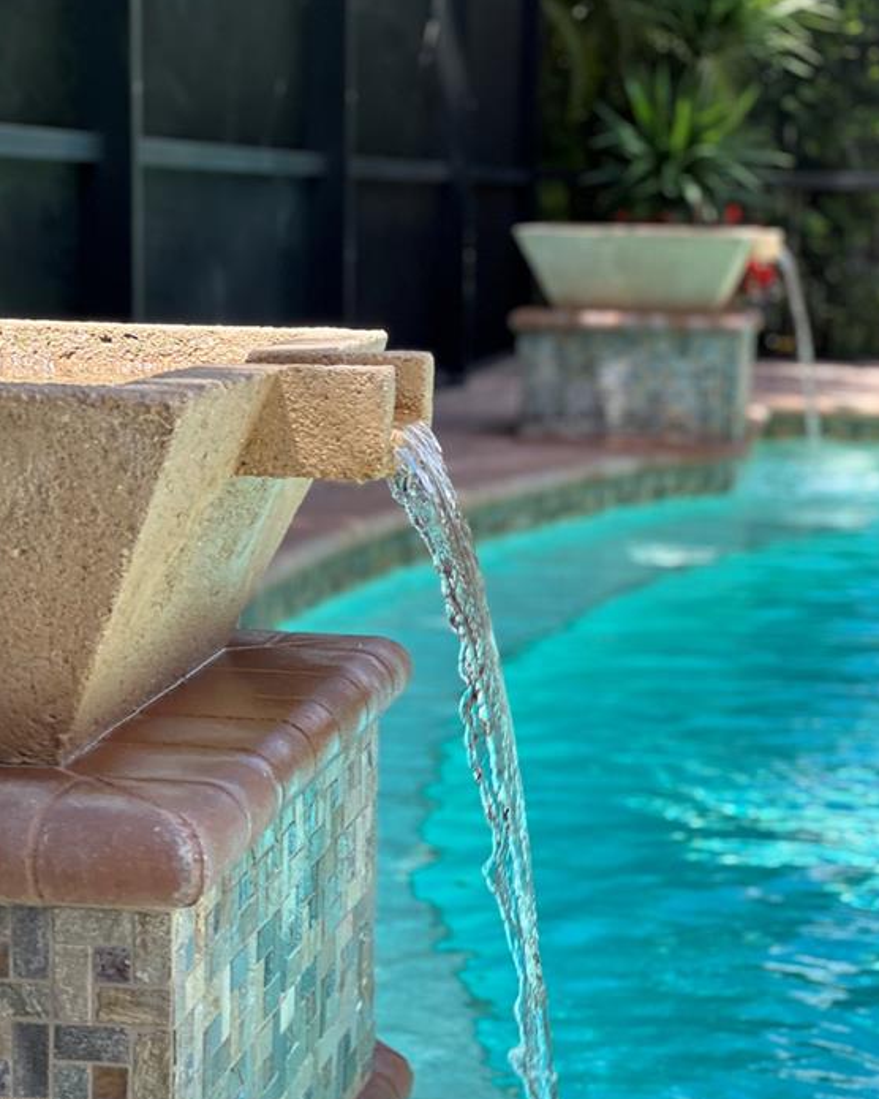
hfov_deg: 18.5
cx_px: 441
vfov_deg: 23.0
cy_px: 516
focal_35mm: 83
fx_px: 2699
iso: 20
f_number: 2.8
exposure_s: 1/121
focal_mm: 9
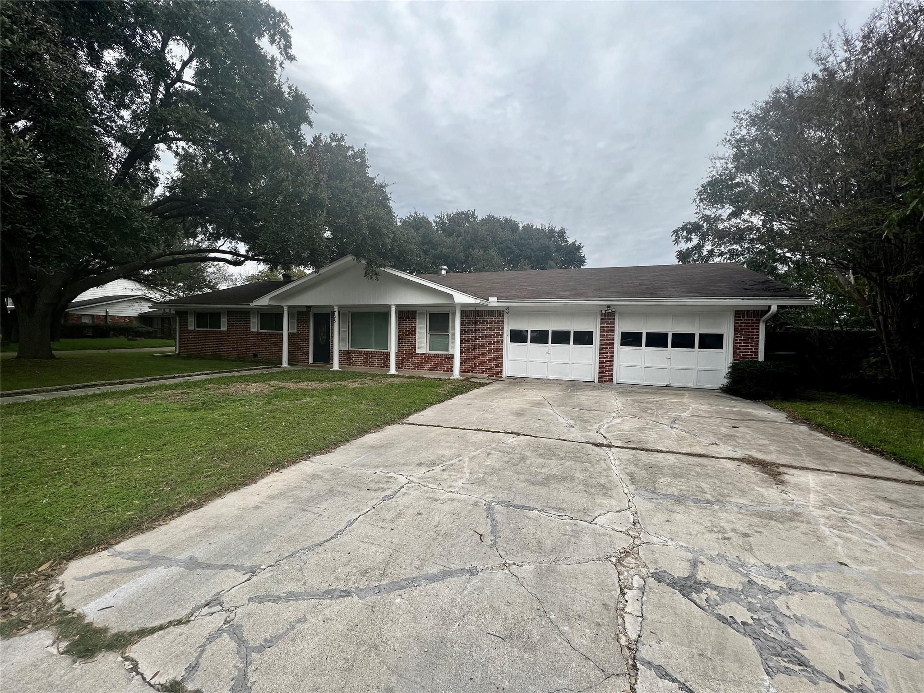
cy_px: 346
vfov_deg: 89.9
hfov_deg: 106.2
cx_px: 462
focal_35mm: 13
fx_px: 347
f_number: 1.8
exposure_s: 1/358
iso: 32
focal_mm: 1.57
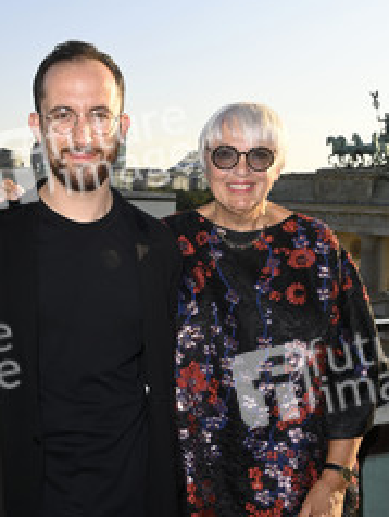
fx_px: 748
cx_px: 146
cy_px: 267
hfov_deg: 29.0
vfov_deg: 38.1
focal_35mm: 50
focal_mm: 31
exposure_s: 1/200
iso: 400
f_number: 13
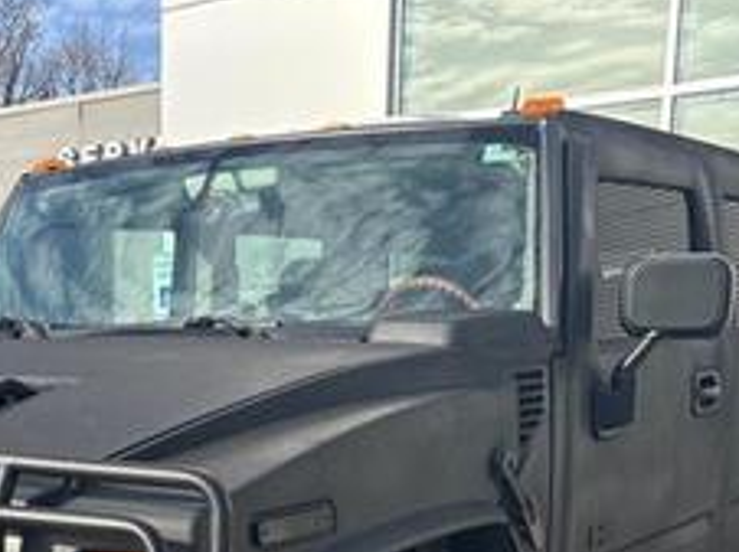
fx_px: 1237
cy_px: 594
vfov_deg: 23.7
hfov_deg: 33.1
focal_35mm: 58
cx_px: 271
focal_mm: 5.96
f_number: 1.6
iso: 64
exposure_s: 1/2451
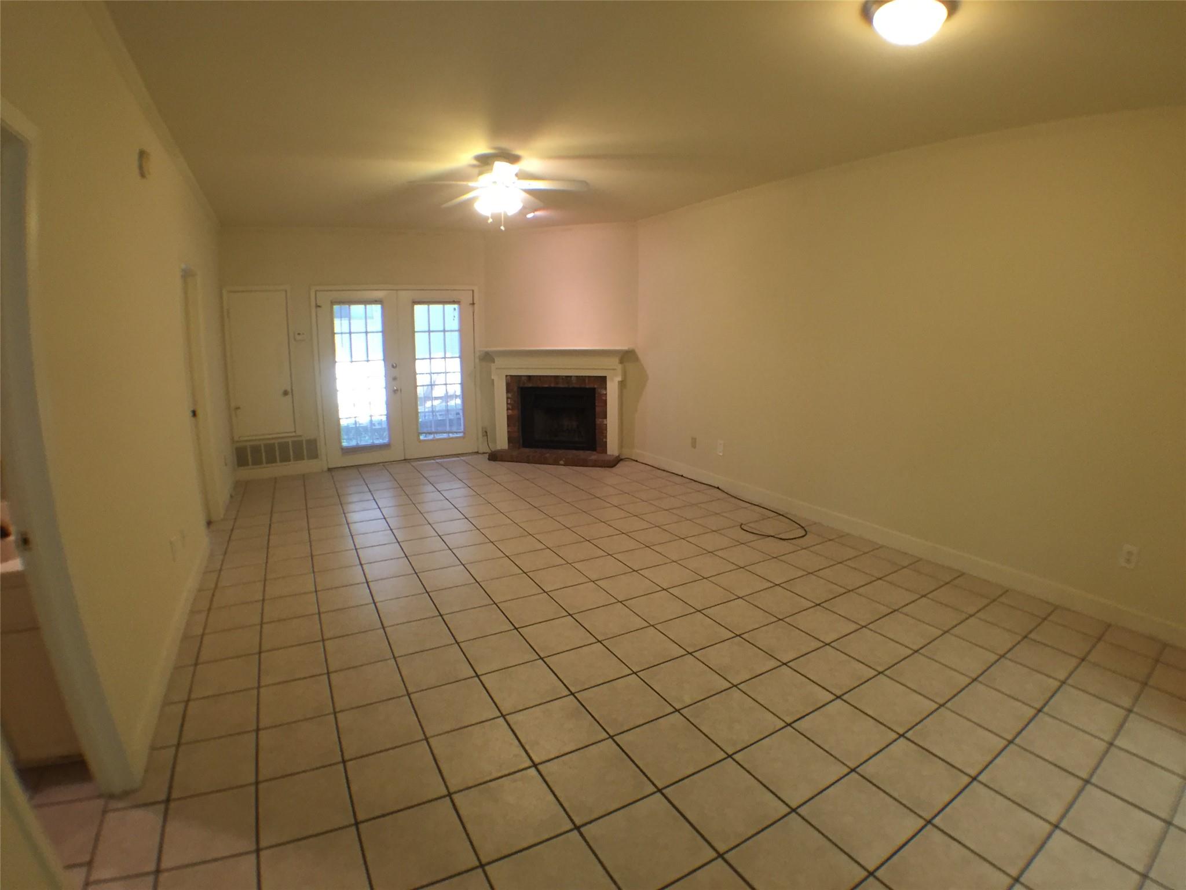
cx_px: 593
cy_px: 445
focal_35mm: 29
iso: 125
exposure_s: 1/30
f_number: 2.2
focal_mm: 4.15
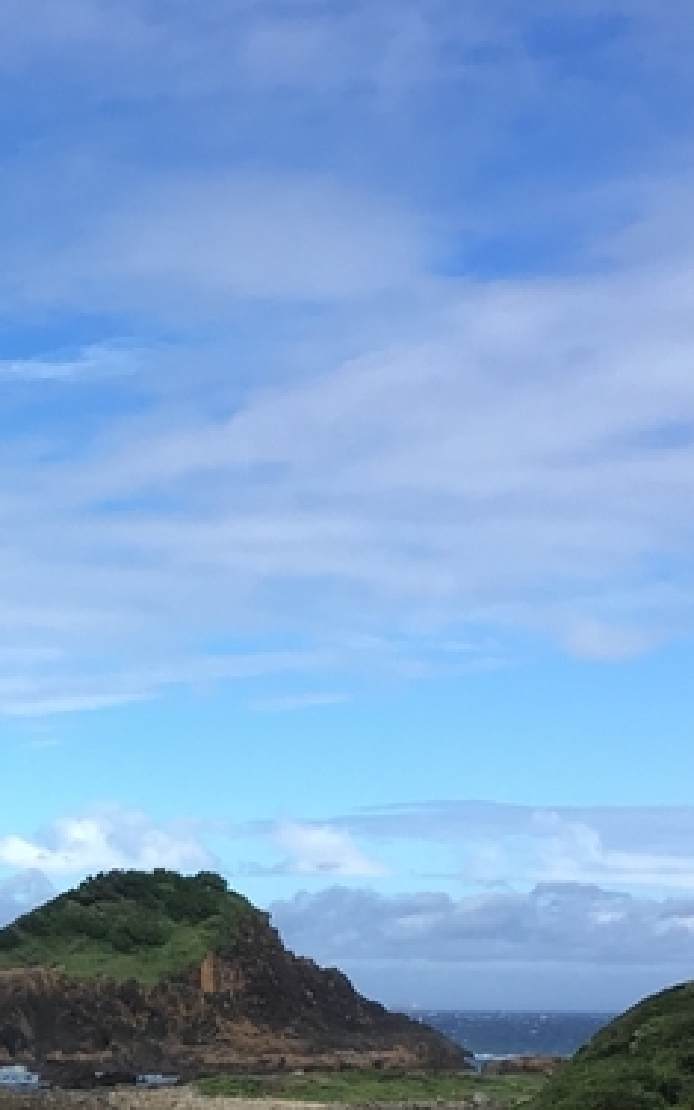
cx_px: -514
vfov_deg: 20.2
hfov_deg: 12.3
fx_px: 2966
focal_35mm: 98
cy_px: 1222
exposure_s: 1/1012
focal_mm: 4.15
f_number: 2.2
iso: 25
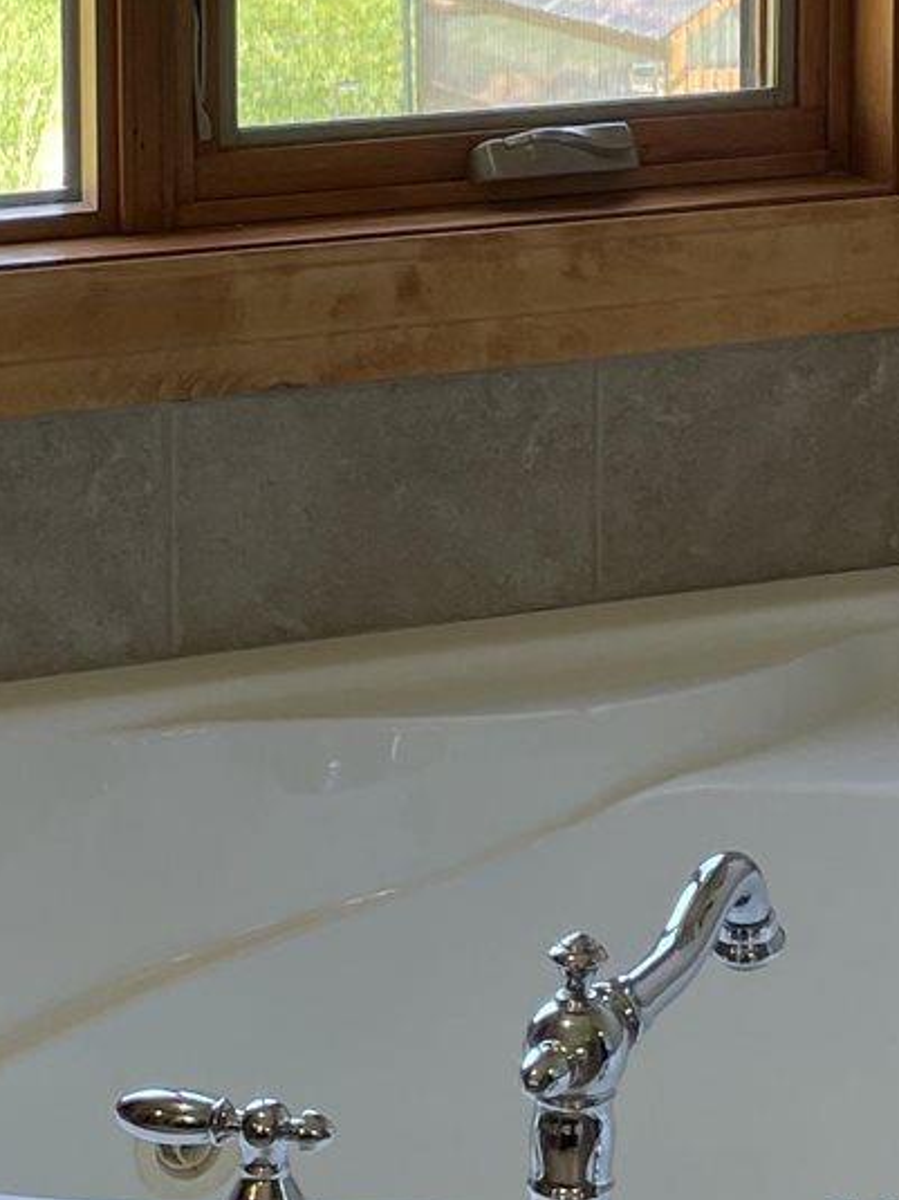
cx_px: 592
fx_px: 3880
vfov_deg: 17.2
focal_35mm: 112
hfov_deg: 13.2
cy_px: 27
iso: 50
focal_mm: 4.2
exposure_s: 1/120
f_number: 1.6
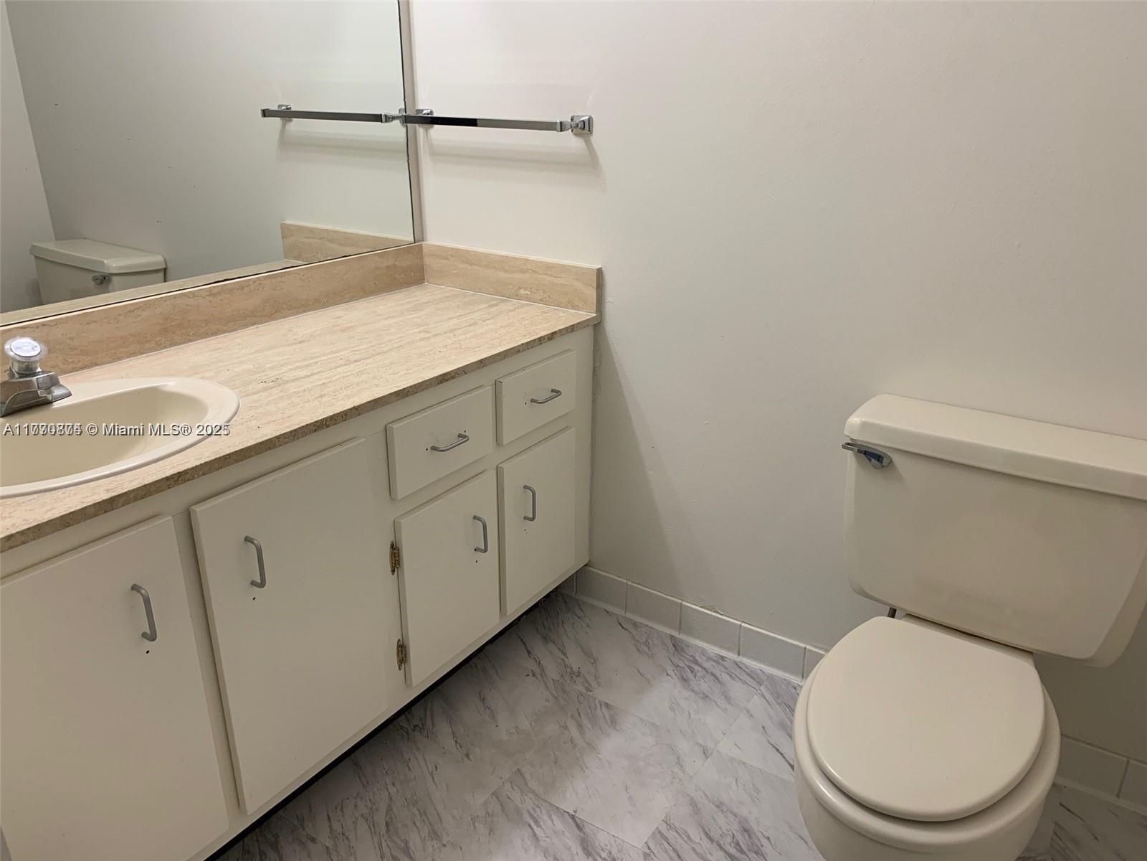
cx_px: 574
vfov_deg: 53.1
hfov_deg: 67.3
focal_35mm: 26
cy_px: 430
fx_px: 862
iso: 64
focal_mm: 4.25
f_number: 1.8
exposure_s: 1/60
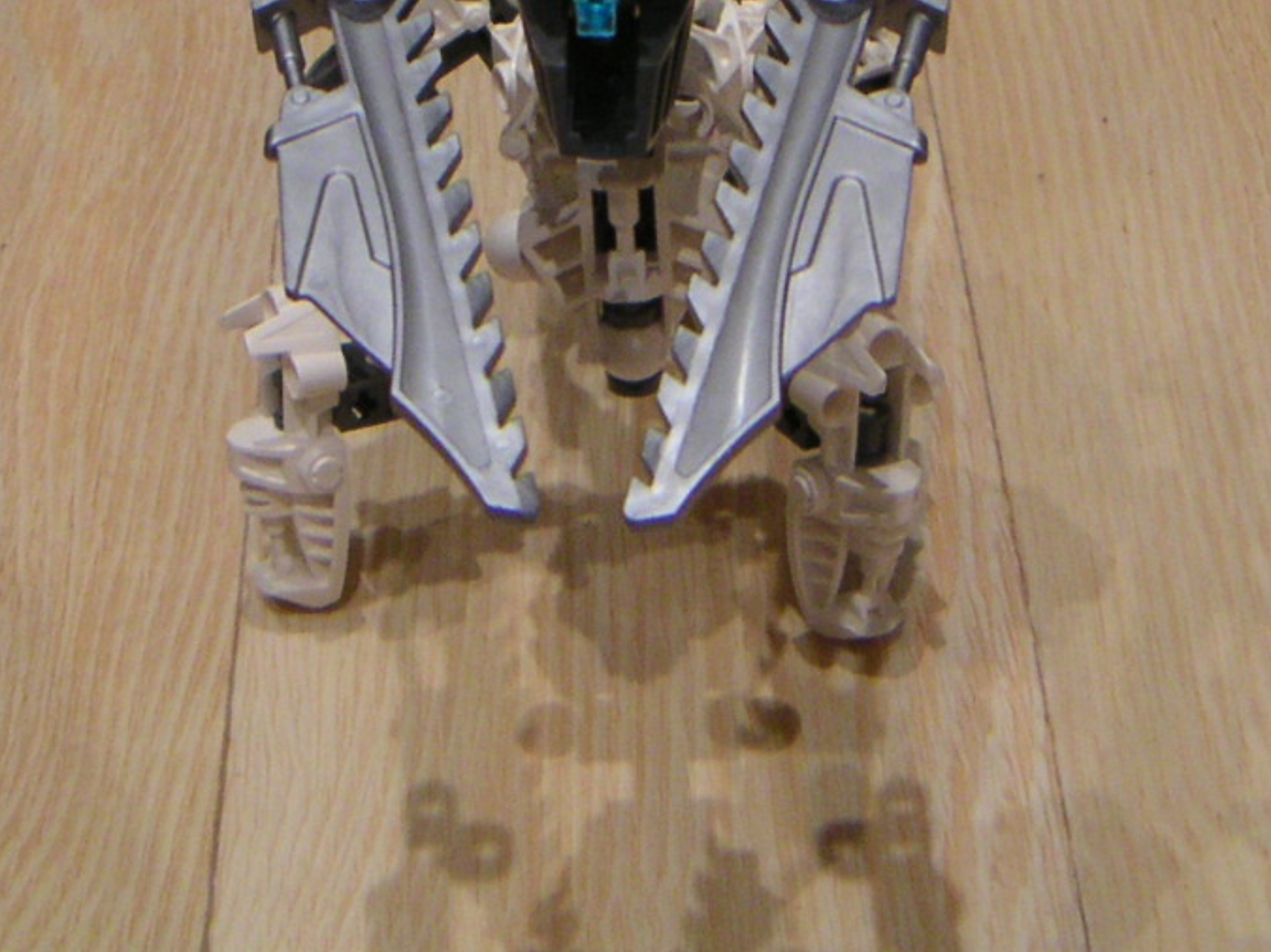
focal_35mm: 74
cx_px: 522
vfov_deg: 19.6
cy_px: 160
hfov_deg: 26.3
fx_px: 2717
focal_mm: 5.1
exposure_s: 1/45
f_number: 2.9
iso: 160
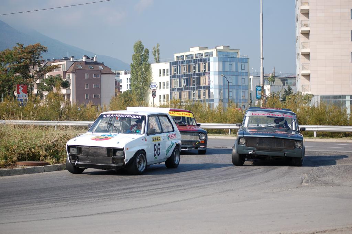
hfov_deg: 21.9
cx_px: 176
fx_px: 909
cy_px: 117
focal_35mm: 93
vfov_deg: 14.7
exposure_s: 1/1000
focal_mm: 62
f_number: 4.2
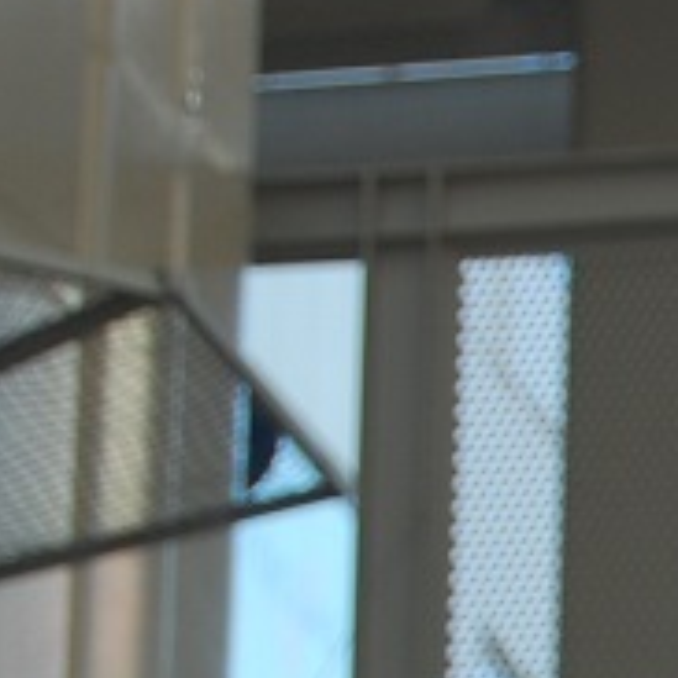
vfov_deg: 3.8
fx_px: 10189
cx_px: 1971
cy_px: 1193
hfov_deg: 3.7
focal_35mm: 460
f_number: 5.6
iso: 200
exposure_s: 1/125
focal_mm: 55
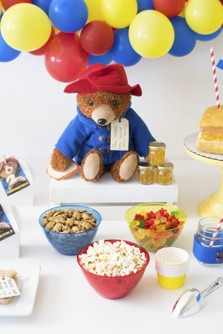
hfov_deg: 25.8
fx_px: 488
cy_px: 167
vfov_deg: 37.9
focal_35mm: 52
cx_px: 112
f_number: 4.5
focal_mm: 35
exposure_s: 1/30
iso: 200
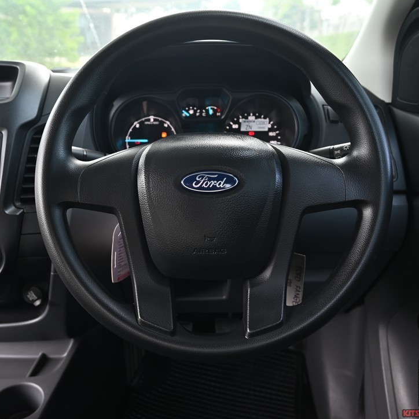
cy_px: 210
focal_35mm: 31
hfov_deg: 52.1
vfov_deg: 52.5
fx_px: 425
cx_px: 161
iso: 280
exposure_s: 1/30
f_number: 5.6
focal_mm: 24
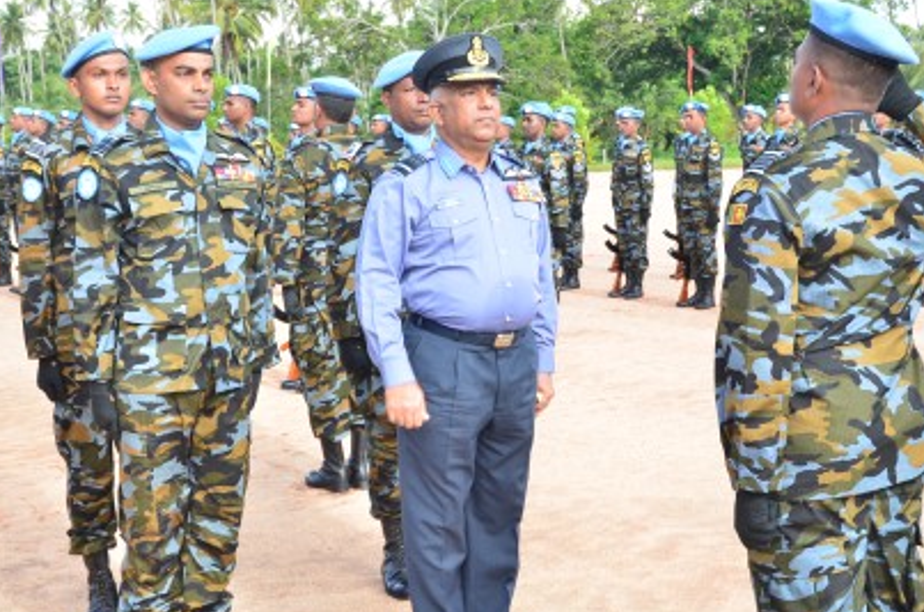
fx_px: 1486
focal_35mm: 58
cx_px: 486
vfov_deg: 23.3
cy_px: 253
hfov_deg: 34.5
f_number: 7.1
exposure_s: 1/100
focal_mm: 26
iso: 200
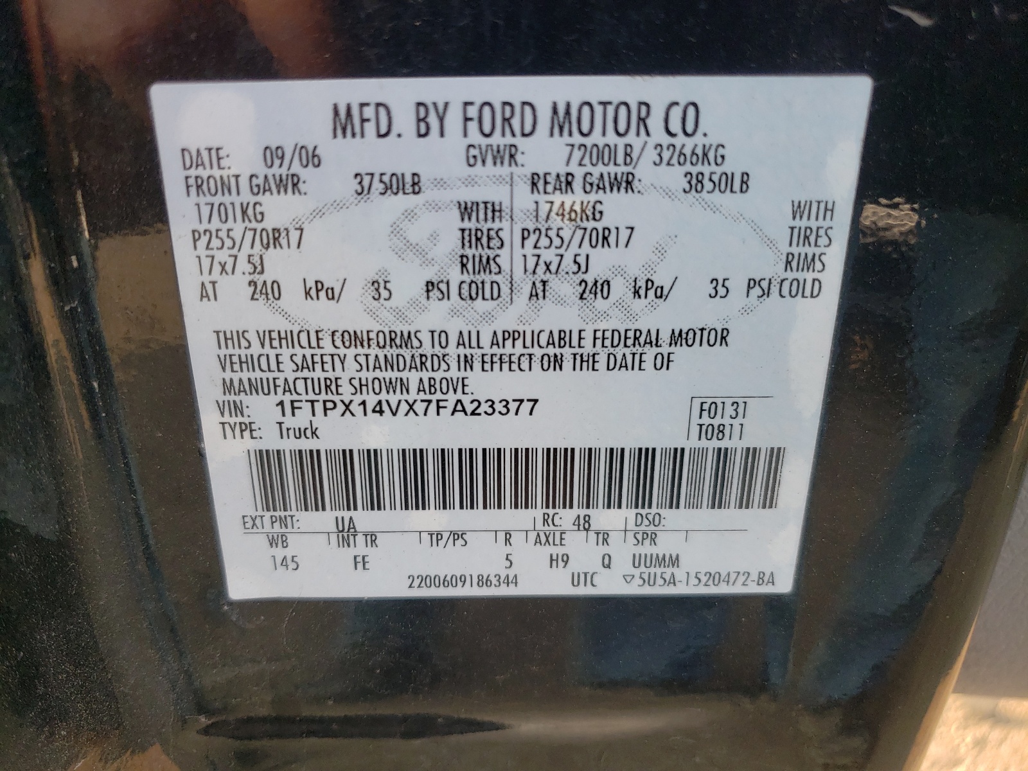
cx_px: 514
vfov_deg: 53.1
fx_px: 772
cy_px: 386
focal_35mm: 26
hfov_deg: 67.3
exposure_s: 1/270
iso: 50
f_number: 1.5
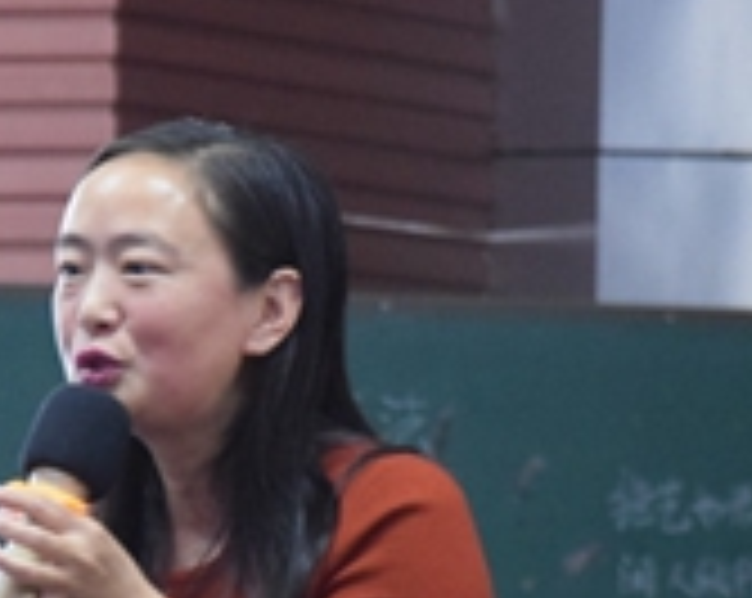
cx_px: 275
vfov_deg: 3.5
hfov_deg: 4.4
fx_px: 9851
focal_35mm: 443
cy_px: 411
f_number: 5.6
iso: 3200
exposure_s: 1/30
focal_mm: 105
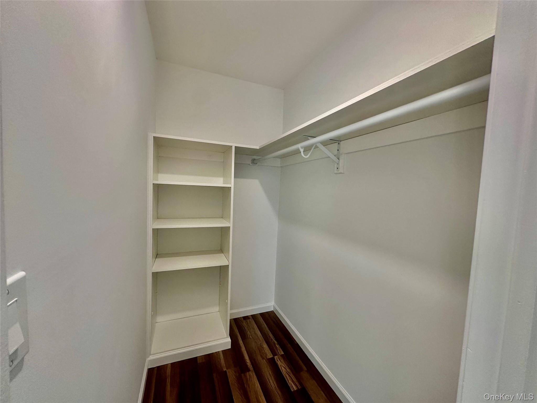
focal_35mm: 14
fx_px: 217
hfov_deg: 102.1
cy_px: 202
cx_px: 268
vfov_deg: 85.7
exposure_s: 1/120
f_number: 2.2
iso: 200
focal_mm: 2.22
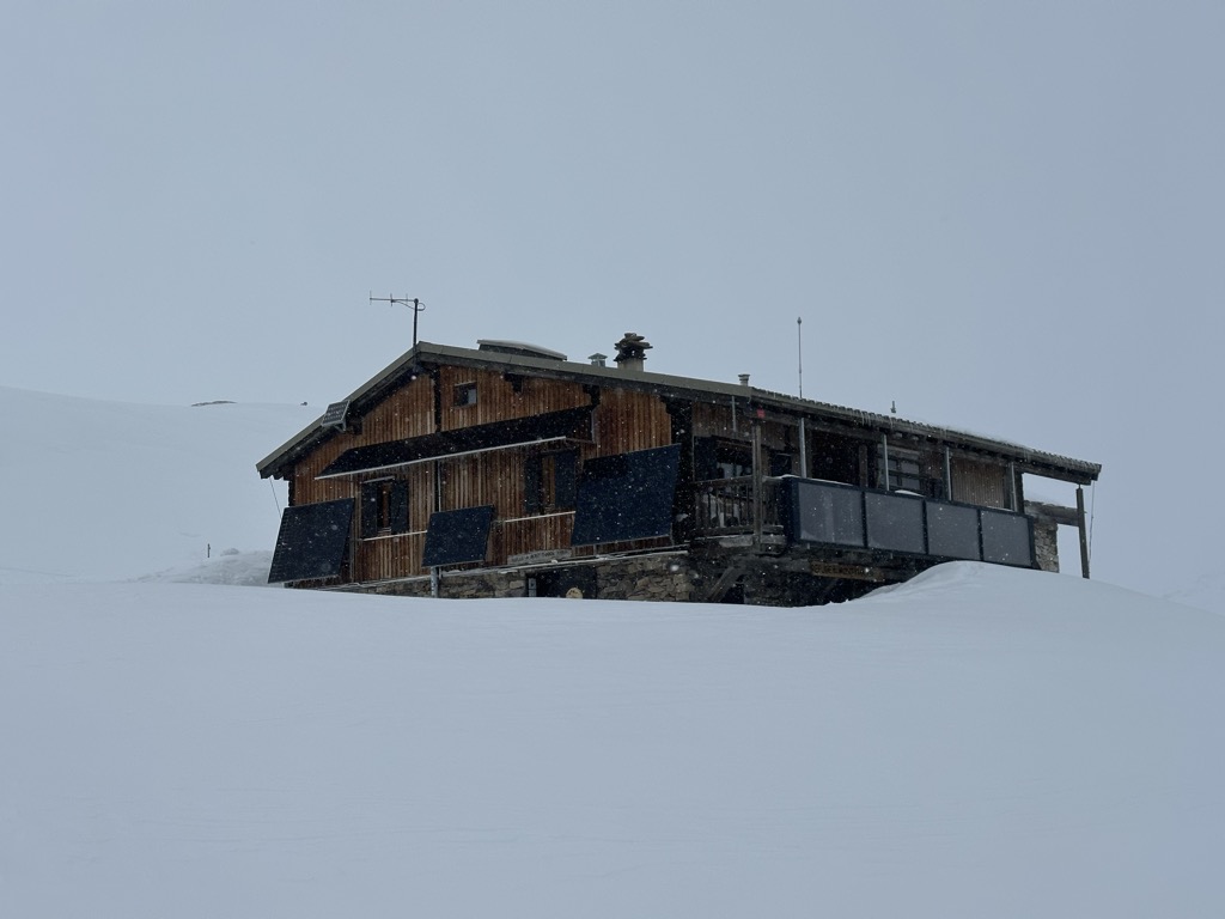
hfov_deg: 39.7
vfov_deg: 30.3
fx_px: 1699
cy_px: 460
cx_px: 612
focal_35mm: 48
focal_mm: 6.86
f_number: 1.78
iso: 64
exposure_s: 1/18868
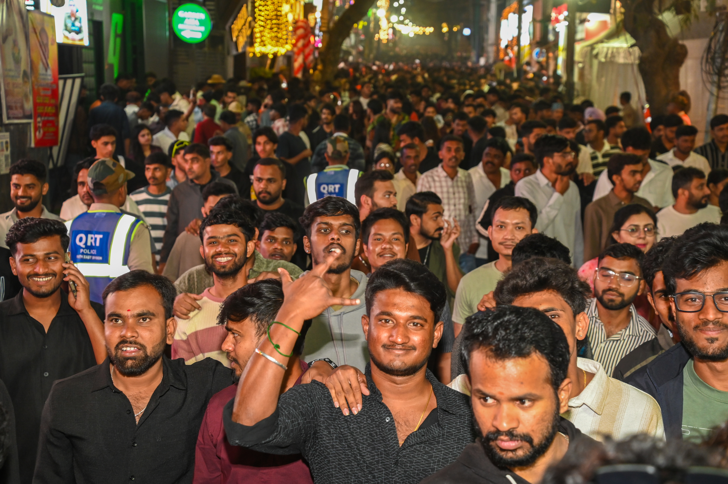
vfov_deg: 21.9
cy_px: 242
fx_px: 1253
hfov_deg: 32.4
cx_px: 364
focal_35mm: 62
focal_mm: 62
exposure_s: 1/100
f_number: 5.6
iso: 2000
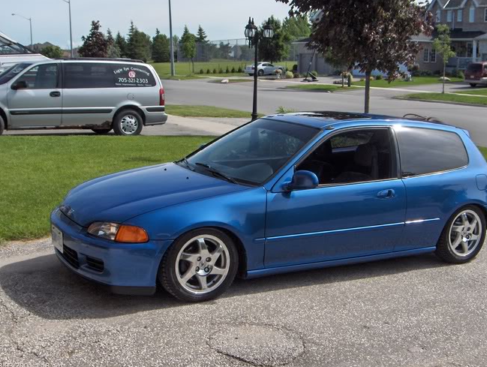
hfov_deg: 39.6
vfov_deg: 30.4
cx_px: 263
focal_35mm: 48
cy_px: 188
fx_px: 676
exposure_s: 1/625
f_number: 4.8
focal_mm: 8
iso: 100
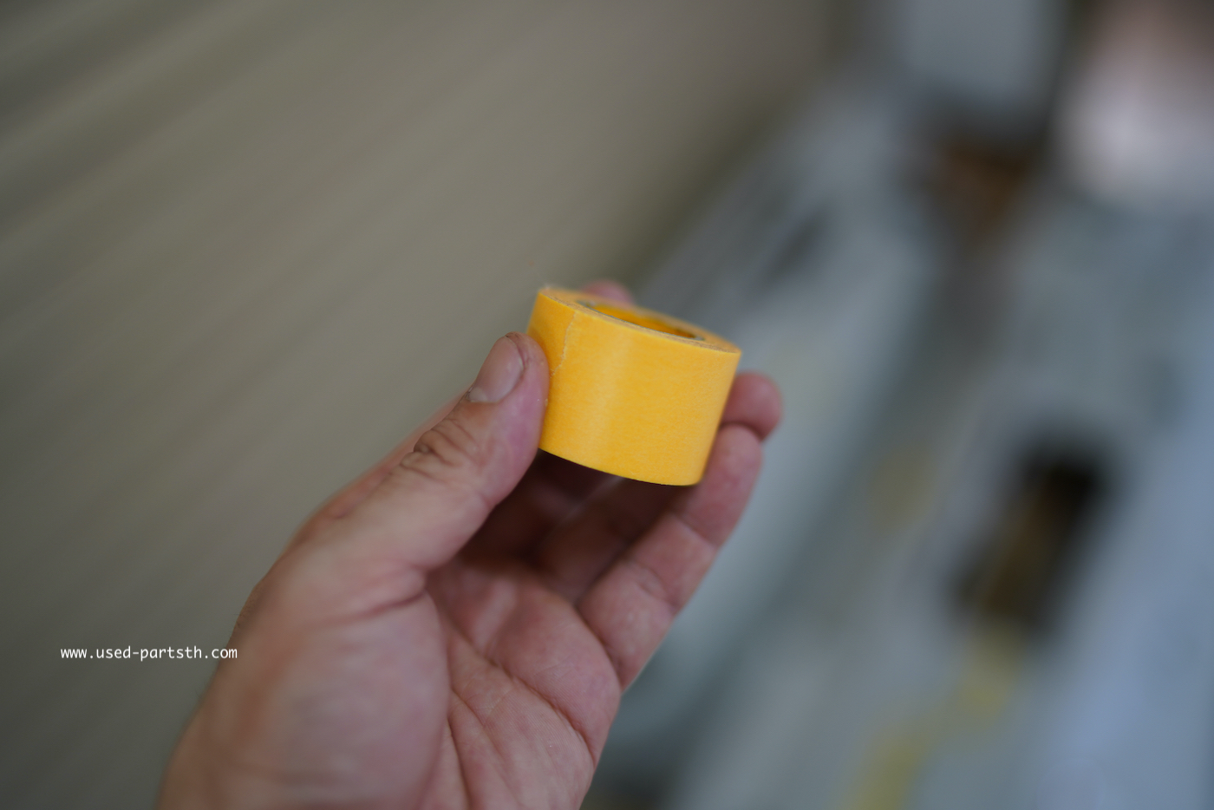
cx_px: 607
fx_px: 1180
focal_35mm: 35
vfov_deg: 37.9
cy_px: 405
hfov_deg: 54.4
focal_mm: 35
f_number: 1.4
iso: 100
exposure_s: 1/50
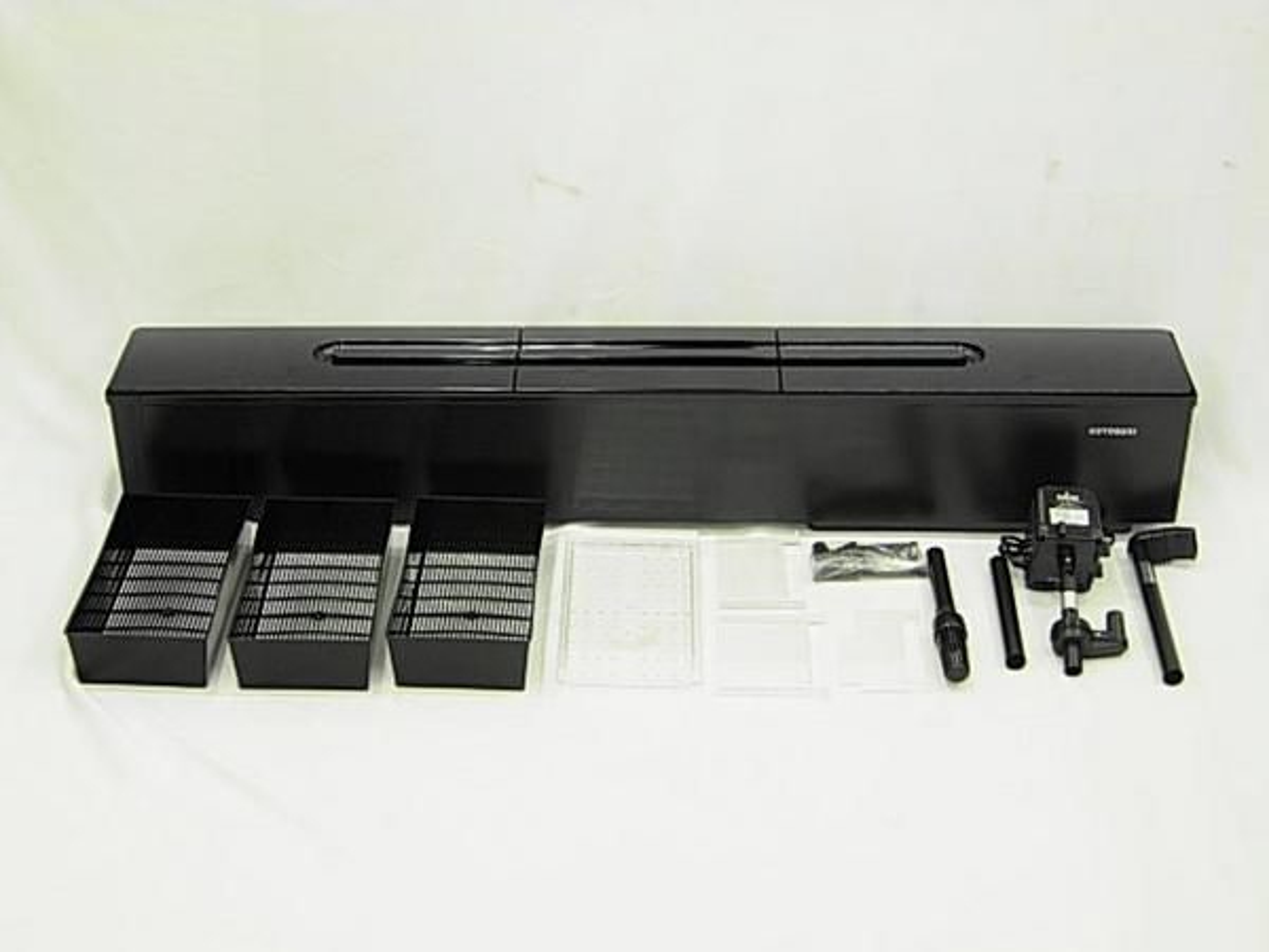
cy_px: 476
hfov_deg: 31.2
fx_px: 2273
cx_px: 634
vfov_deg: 23.7
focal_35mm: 62
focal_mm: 12.9
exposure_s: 1/8
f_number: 3.5
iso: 50
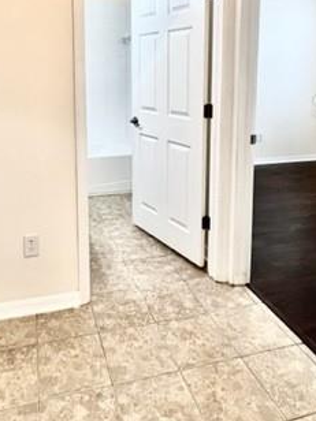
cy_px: 105
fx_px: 329
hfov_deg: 50.7
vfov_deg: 61.6
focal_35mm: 27
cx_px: 114
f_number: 1.8
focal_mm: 1.57
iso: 160
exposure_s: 1/120
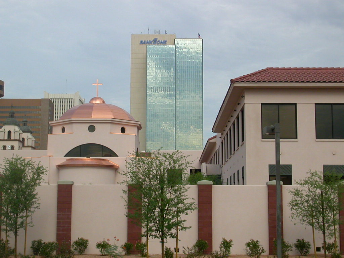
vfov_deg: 21.6
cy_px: 129
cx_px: 172
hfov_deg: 28.6
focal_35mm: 68
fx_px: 676
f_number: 3.7
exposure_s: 1/1147
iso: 100
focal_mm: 10.4
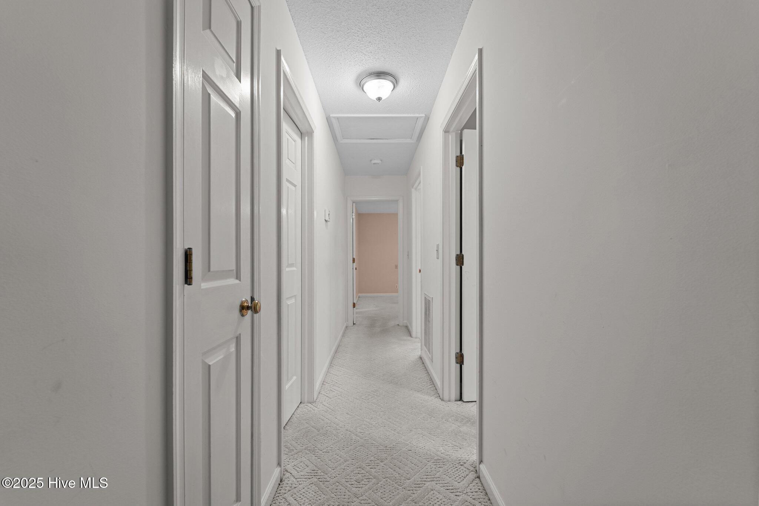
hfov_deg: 104.3
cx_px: 380
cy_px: 253
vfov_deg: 81.2
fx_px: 295
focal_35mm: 14
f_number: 8
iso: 500
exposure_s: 1/2.5
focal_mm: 14
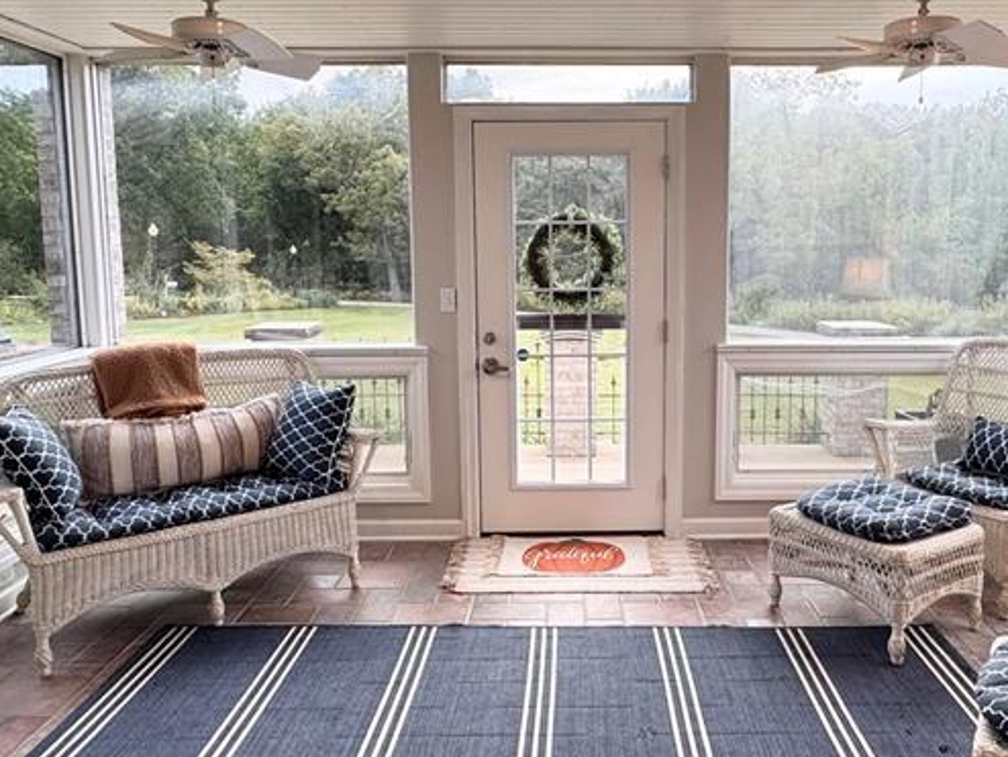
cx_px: 571
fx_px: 845
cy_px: 316
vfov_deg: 48.1
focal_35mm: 29
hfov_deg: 61.4
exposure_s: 1/120
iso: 80
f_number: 2.2
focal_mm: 2.22
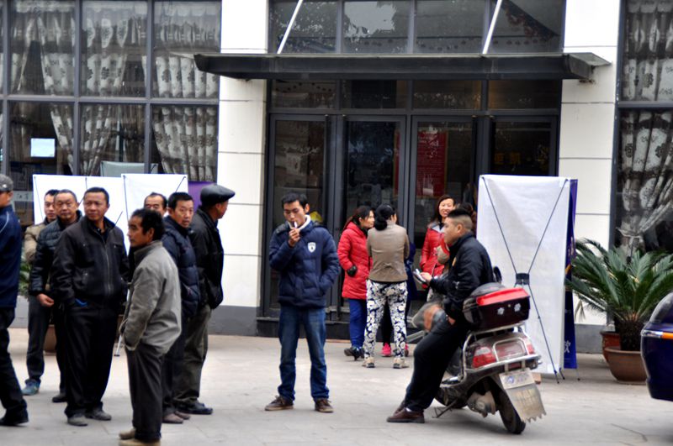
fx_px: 1568
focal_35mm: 84
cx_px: 336
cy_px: 223
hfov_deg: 24.2
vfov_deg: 16.2
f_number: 5
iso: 200
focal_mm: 56
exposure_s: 1/60
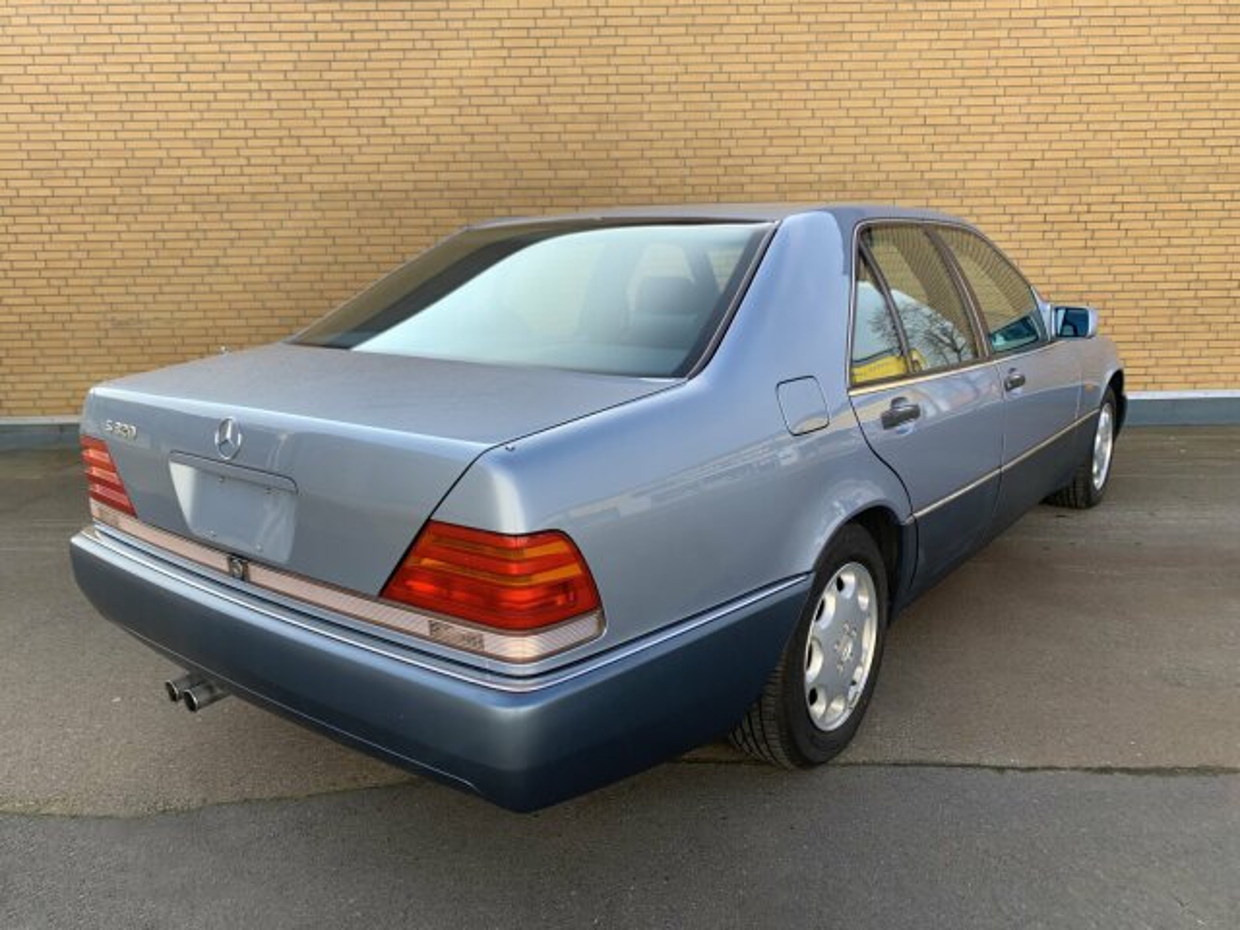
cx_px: 620
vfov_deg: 53.1
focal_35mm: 26
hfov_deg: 67.3
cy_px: 465
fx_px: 931
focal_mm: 4.25
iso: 25
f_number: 1.8
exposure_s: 1/879
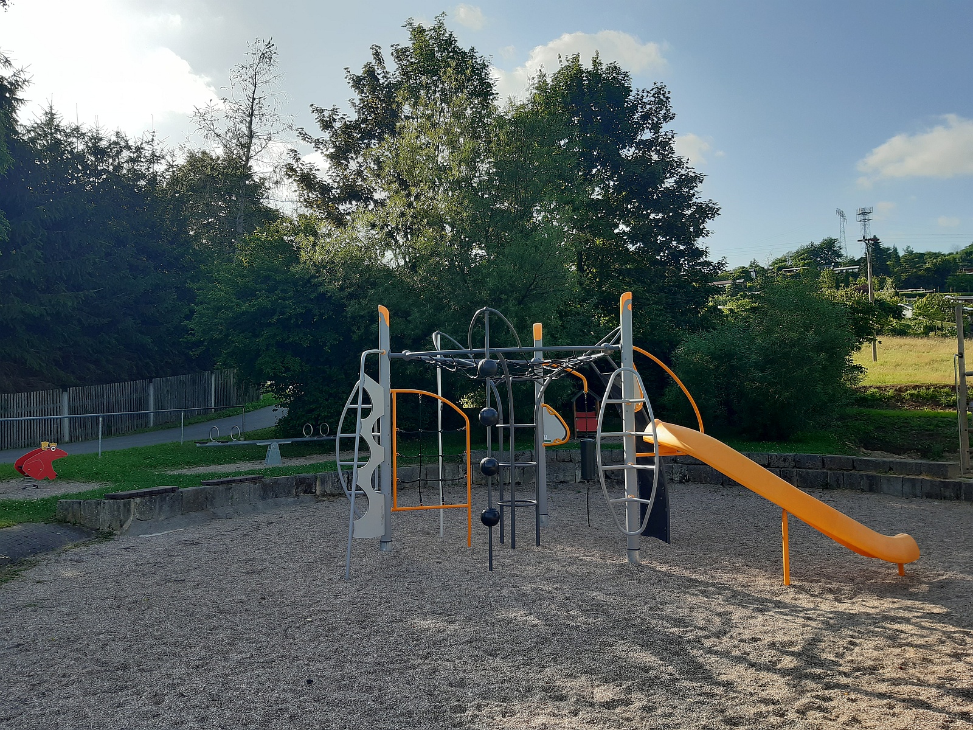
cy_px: 365
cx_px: 486
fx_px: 731
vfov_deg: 53.1
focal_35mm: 26
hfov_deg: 67.3
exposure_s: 1/837
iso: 40
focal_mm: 3.92
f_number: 1.7
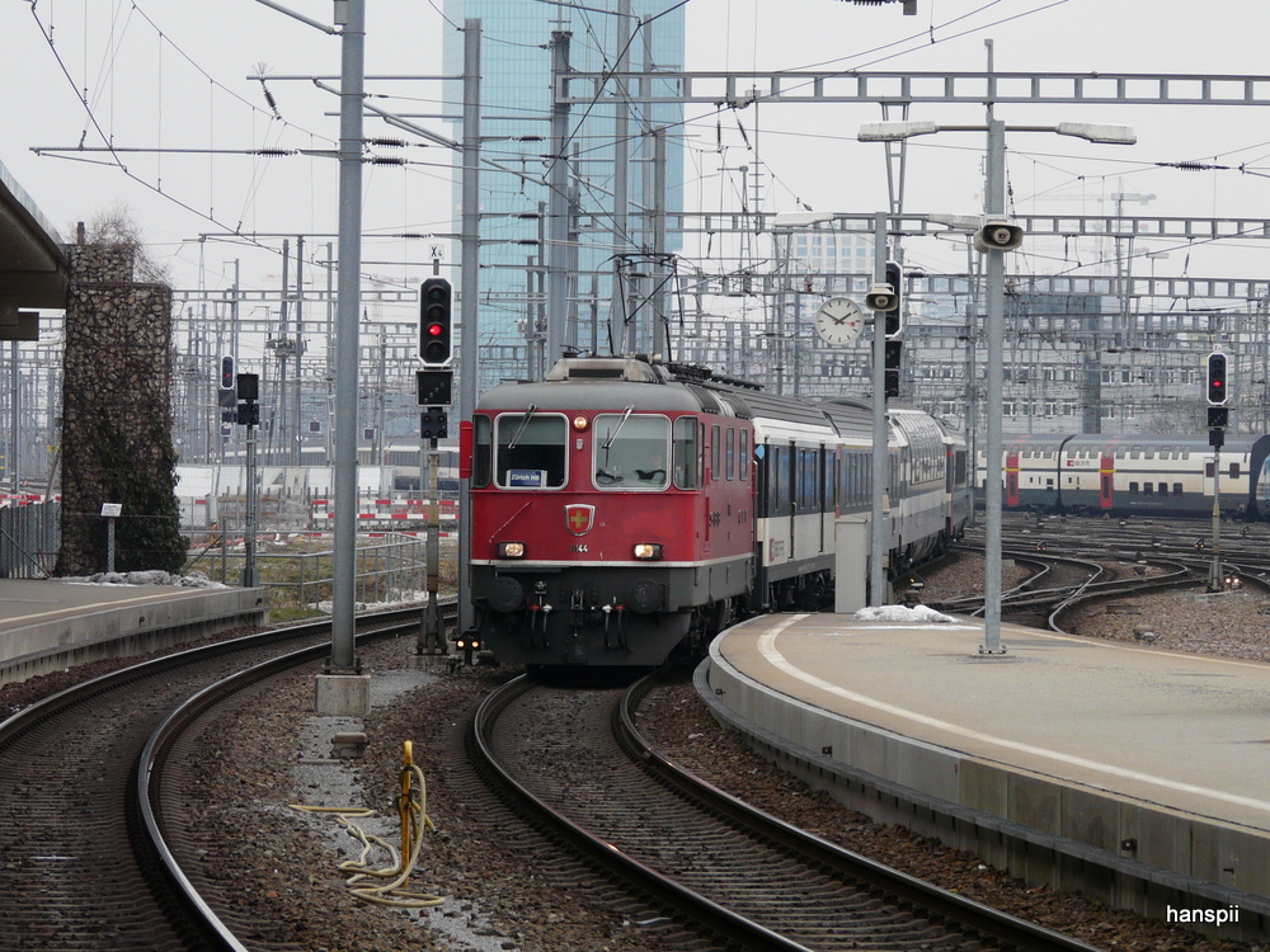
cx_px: 635
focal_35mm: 171
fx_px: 6274
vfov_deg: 8.7
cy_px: 476
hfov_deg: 11.6
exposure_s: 1/250
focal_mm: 28.1
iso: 100
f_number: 4
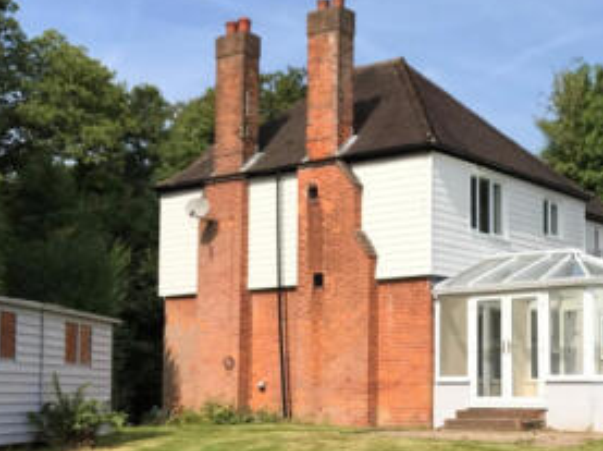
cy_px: 306
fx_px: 1026
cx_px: 452
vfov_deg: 24.6
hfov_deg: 32.1
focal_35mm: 59
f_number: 1.8
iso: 20
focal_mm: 3.99
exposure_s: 1/2283
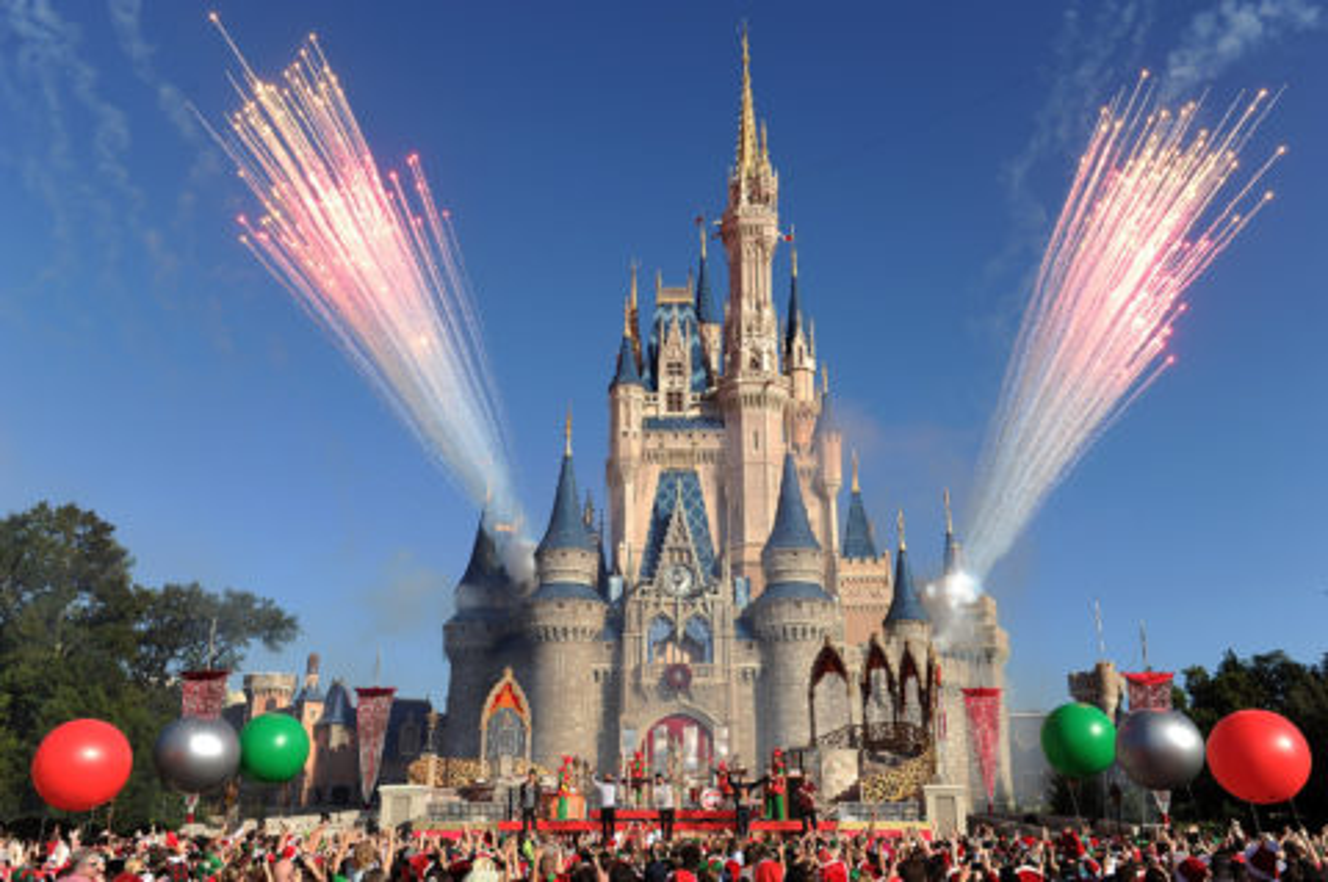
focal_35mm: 32
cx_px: 664
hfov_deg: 58.8
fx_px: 1179
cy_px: 441
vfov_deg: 41.0
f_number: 5.6
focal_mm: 32
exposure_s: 1/640
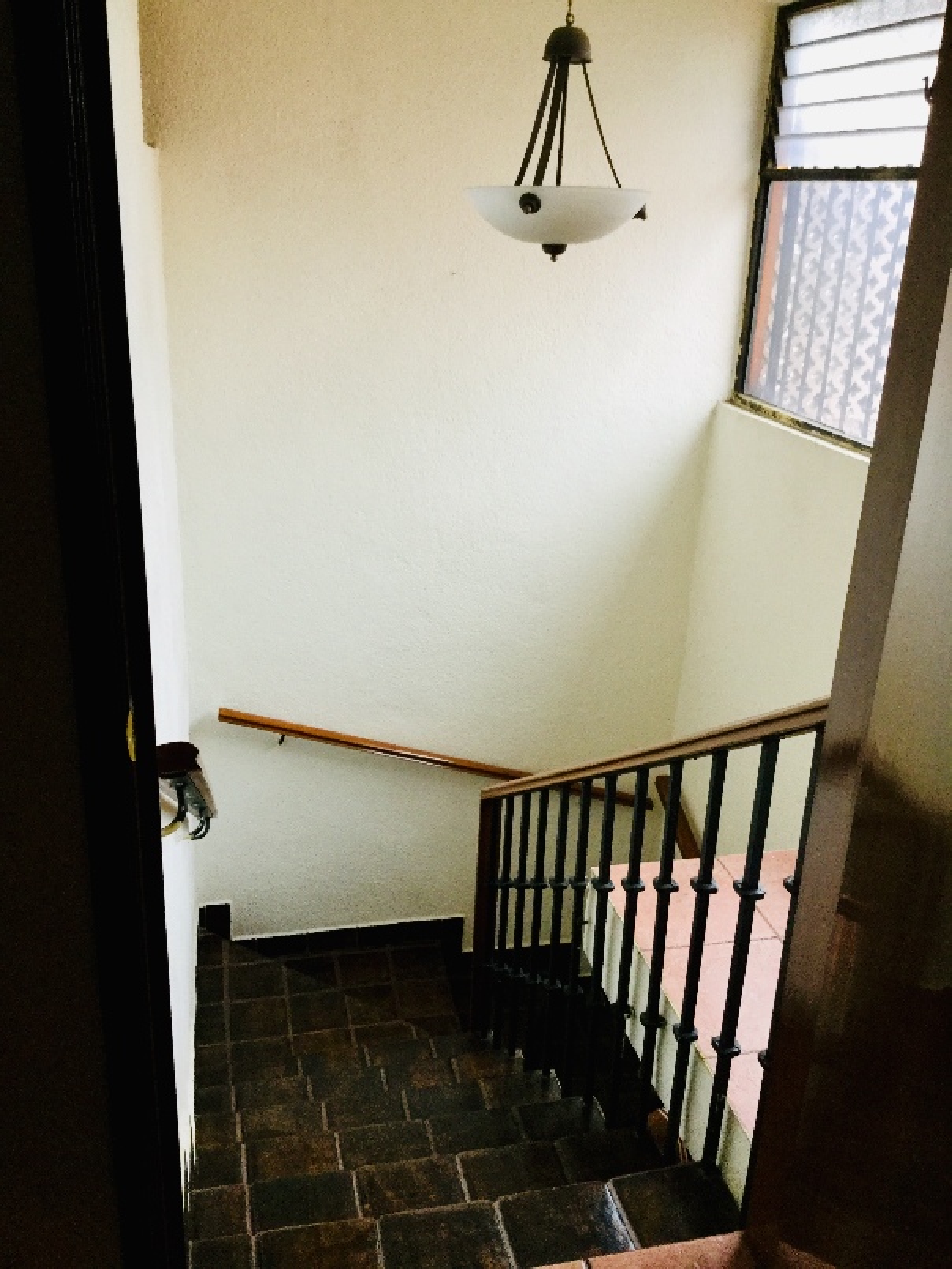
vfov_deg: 58.3
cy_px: 634
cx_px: 476
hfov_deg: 45.5
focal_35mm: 31
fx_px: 1136
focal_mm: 3.3
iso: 80
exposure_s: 1/30
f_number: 2.4
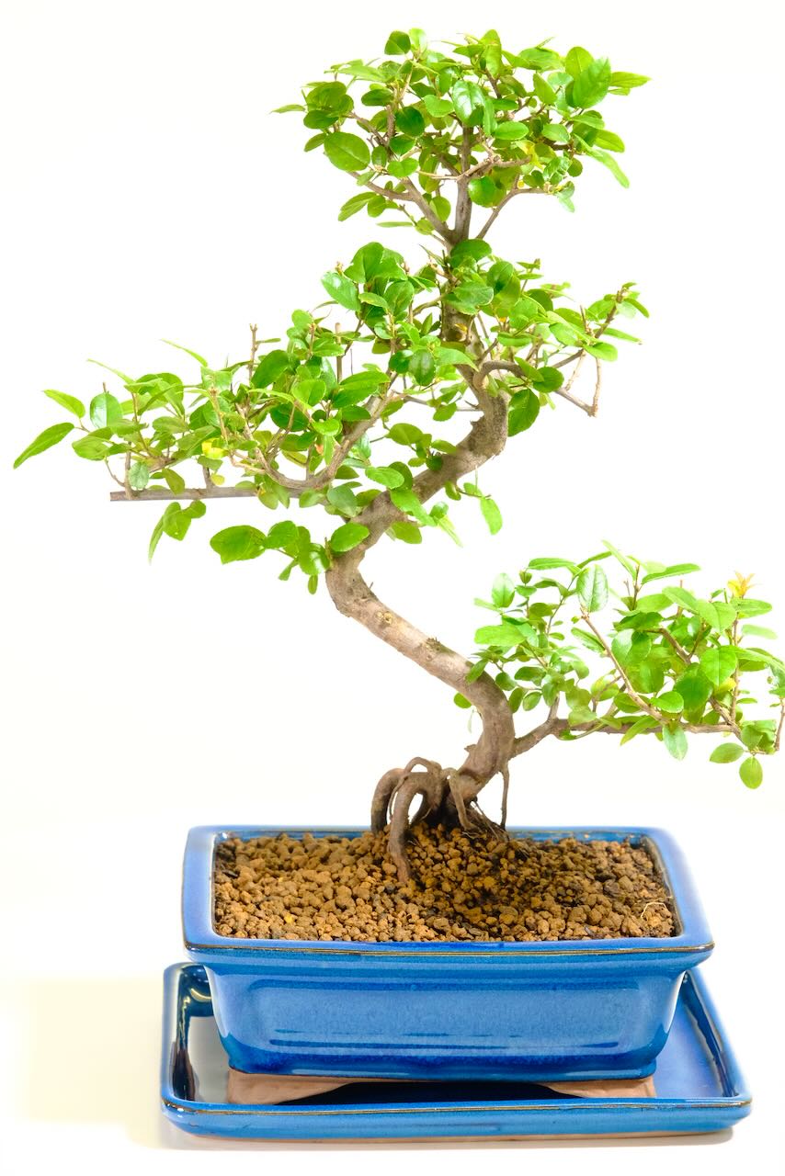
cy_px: 588
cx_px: 392
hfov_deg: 12.7
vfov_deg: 18.9
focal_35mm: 108
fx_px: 3530
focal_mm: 72.1
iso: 2500
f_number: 8
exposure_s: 1/30
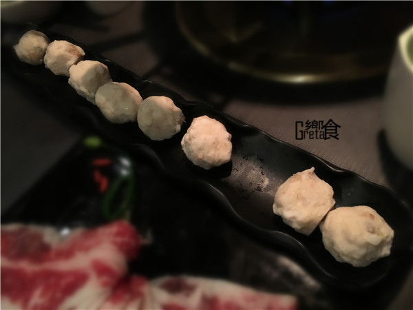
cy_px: 155
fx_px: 346
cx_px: 206
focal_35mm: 29
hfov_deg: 61.7
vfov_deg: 48.2
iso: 200
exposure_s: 1/20
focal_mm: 4.15
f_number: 2.2
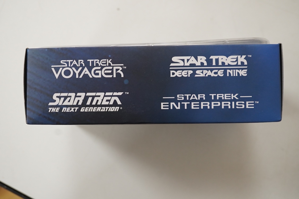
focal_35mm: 45
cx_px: 150
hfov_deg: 43.6
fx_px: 374
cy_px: 100
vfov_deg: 29.9
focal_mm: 30
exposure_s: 1/100
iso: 2000
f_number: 9
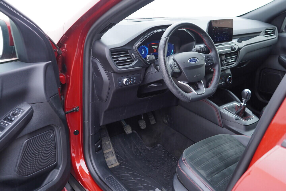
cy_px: 96
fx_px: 286
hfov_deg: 53.1
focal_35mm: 36
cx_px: 143
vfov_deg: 36.9
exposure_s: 1/40
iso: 250
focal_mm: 24
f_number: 2.8
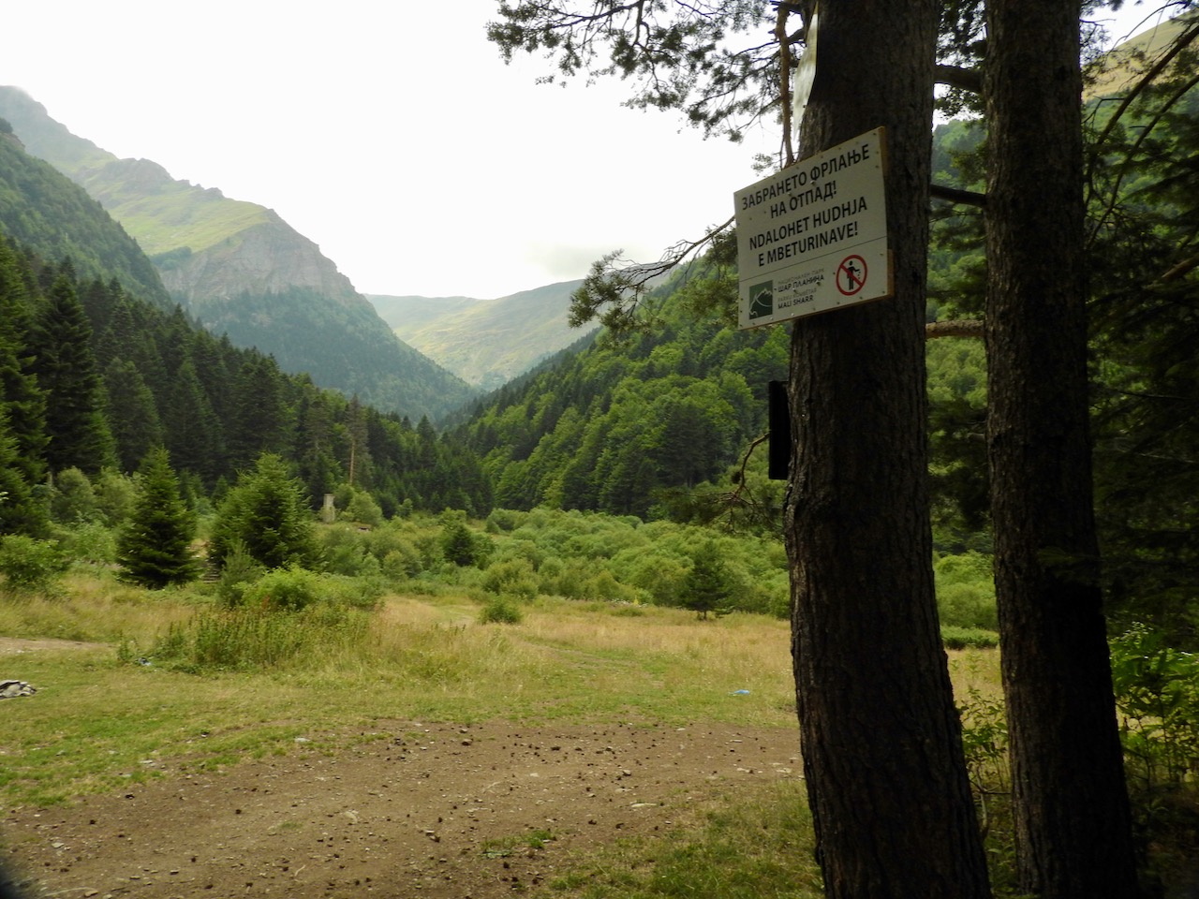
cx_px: 600
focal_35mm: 24
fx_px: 831
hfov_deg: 71.6
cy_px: 450
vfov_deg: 56.8
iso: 200
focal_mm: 4.3
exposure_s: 1/500
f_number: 3.3
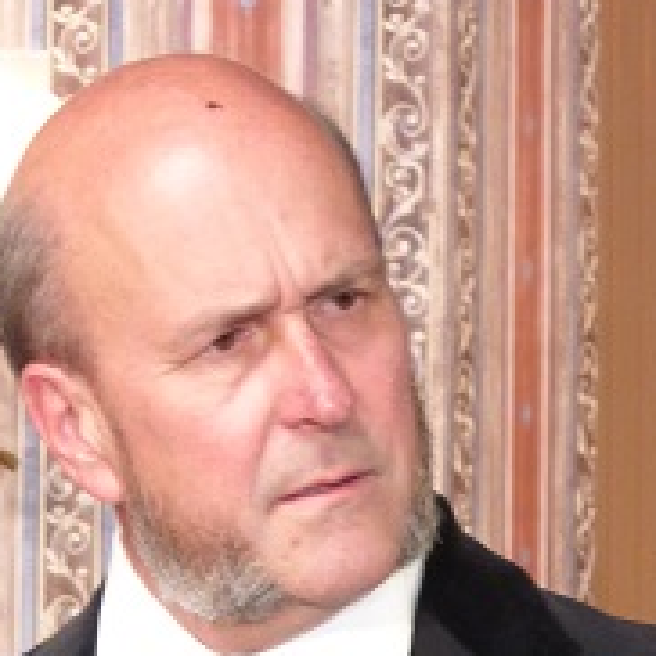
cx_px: 195
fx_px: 29609
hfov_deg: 1.3
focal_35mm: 1381
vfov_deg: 1.3
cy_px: 681
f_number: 5
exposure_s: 1/20
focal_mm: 98.2
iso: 400
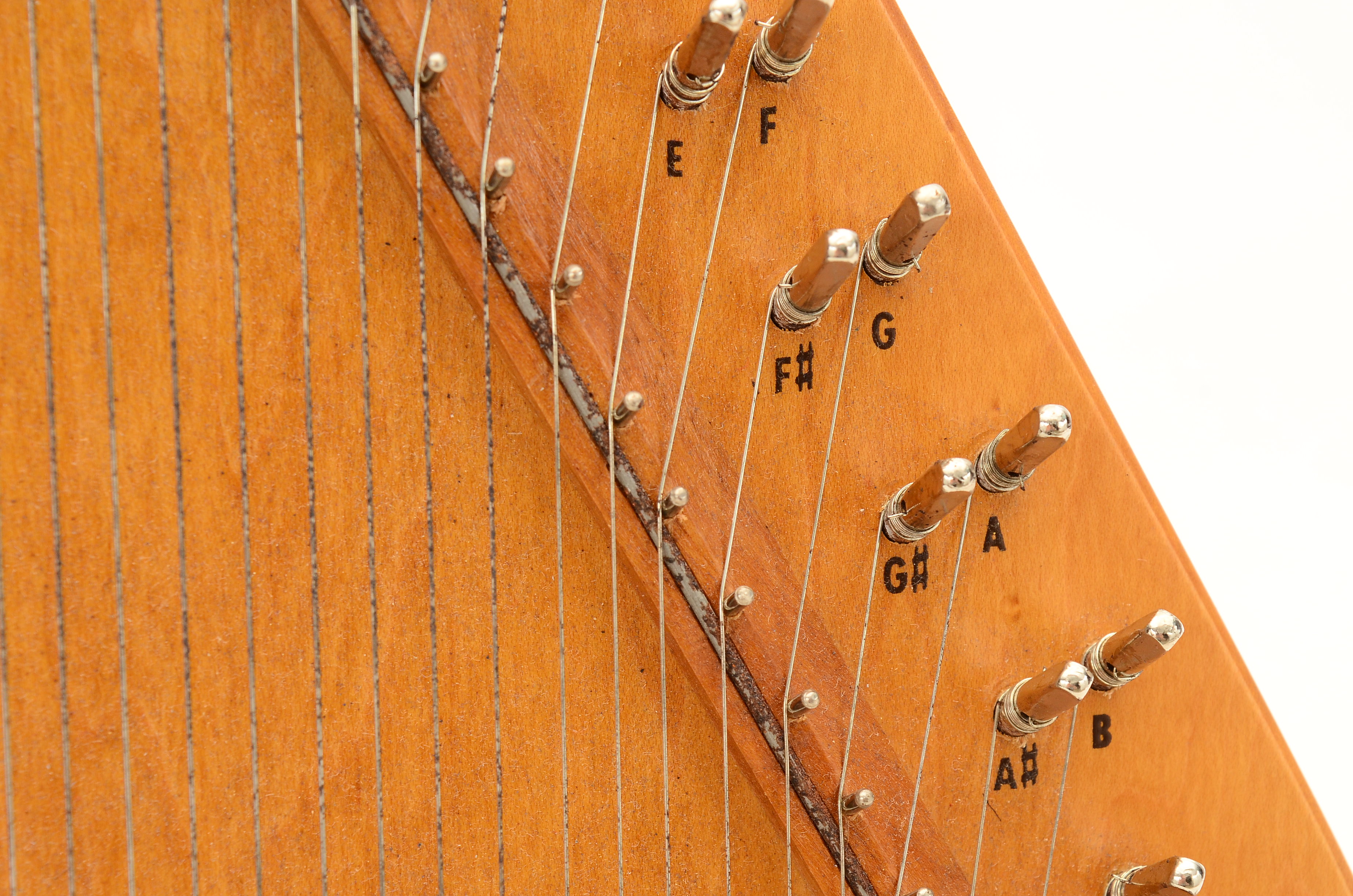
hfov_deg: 24.7
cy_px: 448
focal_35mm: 82
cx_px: 676
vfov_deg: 16.5
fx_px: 3094
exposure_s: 1/60
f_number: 10
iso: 320
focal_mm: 55
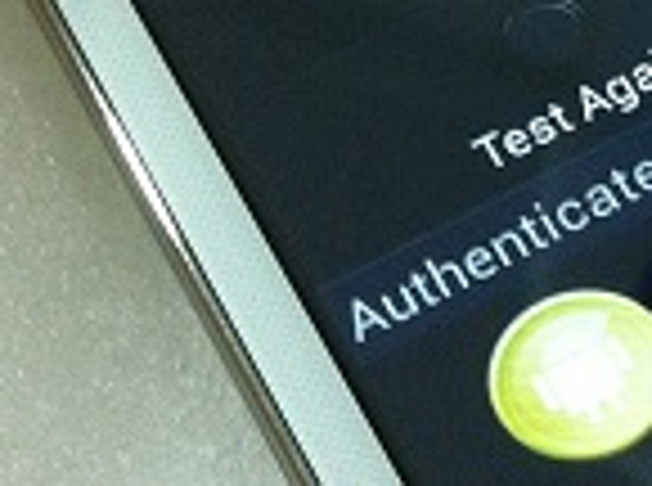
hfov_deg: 11.6
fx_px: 3175
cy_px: 140
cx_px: 661
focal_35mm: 169
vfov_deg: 8.7
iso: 125
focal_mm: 3.85
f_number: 2.8
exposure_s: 1/17
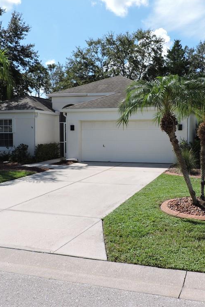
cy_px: 151
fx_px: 291
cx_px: 142
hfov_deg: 38.3
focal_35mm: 34
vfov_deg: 55.8
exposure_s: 1/1250
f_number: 3.3
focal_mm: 4.3
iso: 100
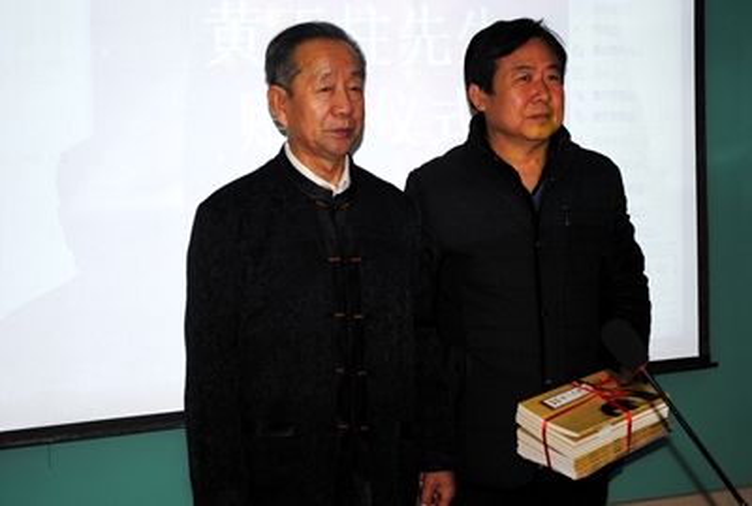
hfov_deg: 24.6
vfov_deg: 16.7
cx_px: 376
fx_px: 1728
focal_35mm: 82
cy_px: 253
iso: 200
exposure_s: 1/60
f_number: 5.6
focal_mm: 55
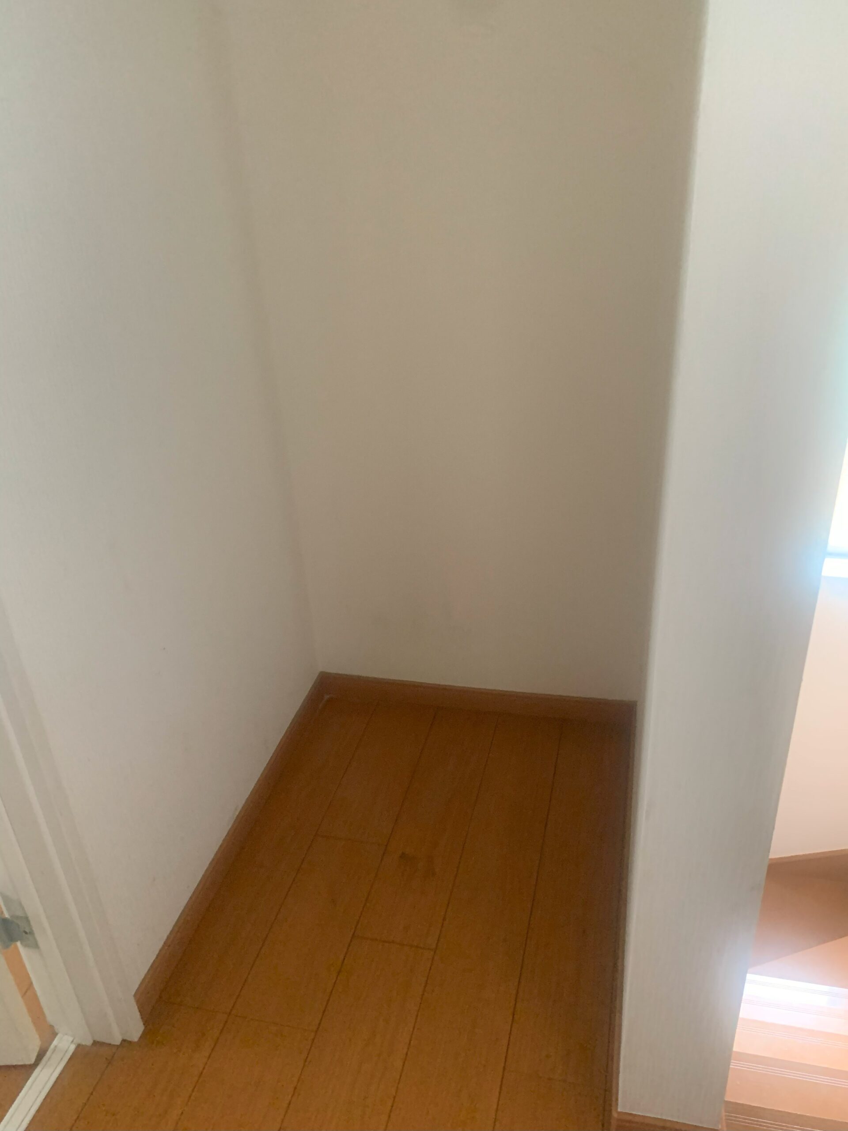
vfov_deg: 67.3
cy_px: 566
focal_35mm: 26
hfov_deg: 53.1
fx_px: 849
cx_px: 424
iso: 400
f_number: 1.8
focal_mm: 4.25
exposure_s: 1/40
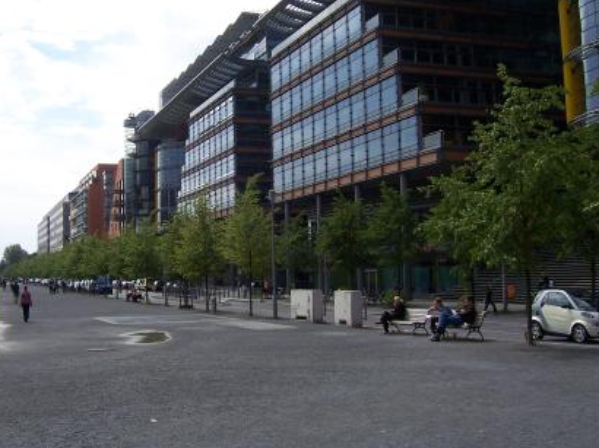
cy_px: 206
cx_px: 228
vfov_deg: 32.1
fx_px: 778
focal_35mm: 45
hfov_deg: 41.8
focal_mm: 6
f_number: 4.8
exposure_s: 1/500
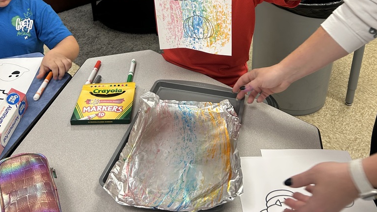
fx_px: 380
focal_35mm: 38
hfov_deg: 52.8
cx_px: 188
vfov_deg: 29.5
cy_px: 10
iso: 125
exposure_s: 1/120
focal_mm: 5.7
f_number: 1.5
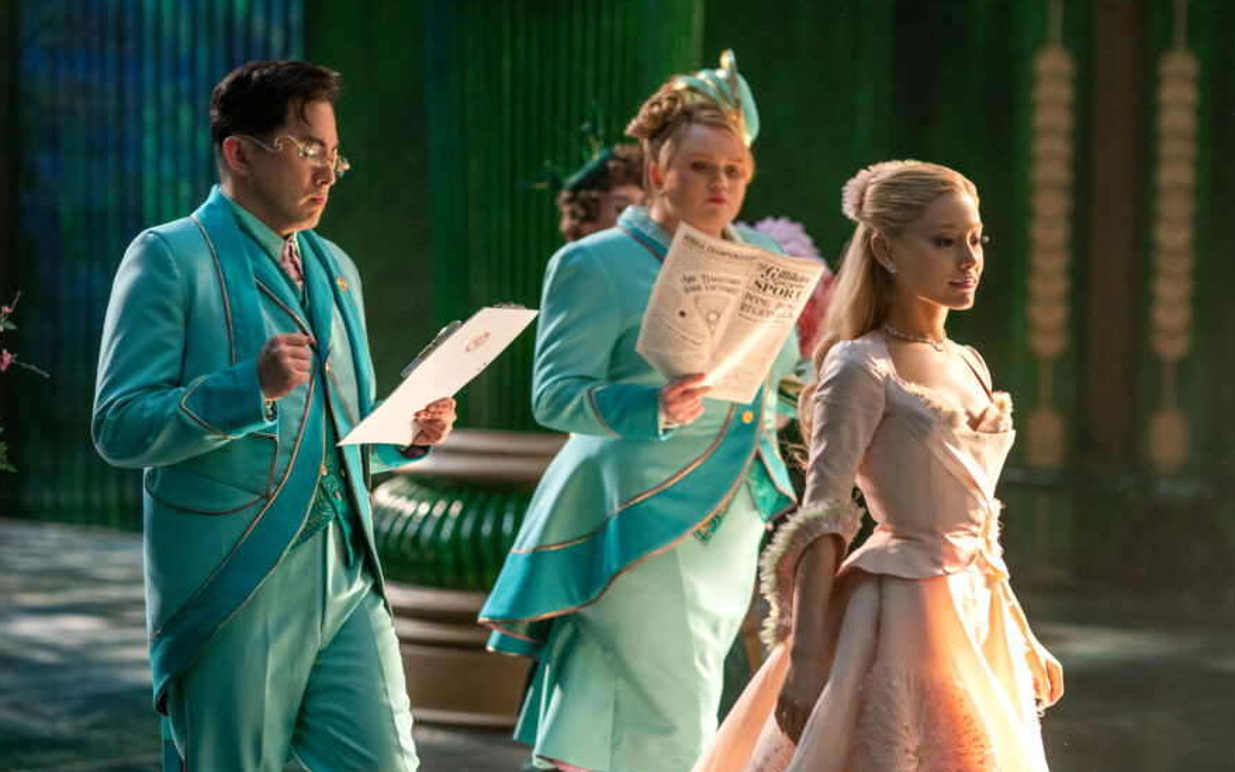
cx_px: 671
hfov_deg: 20.6
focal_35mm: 101
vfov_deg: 13.0
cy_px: 472
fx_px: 3400
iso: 2500
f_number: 2
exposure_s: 1/200
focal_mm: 85
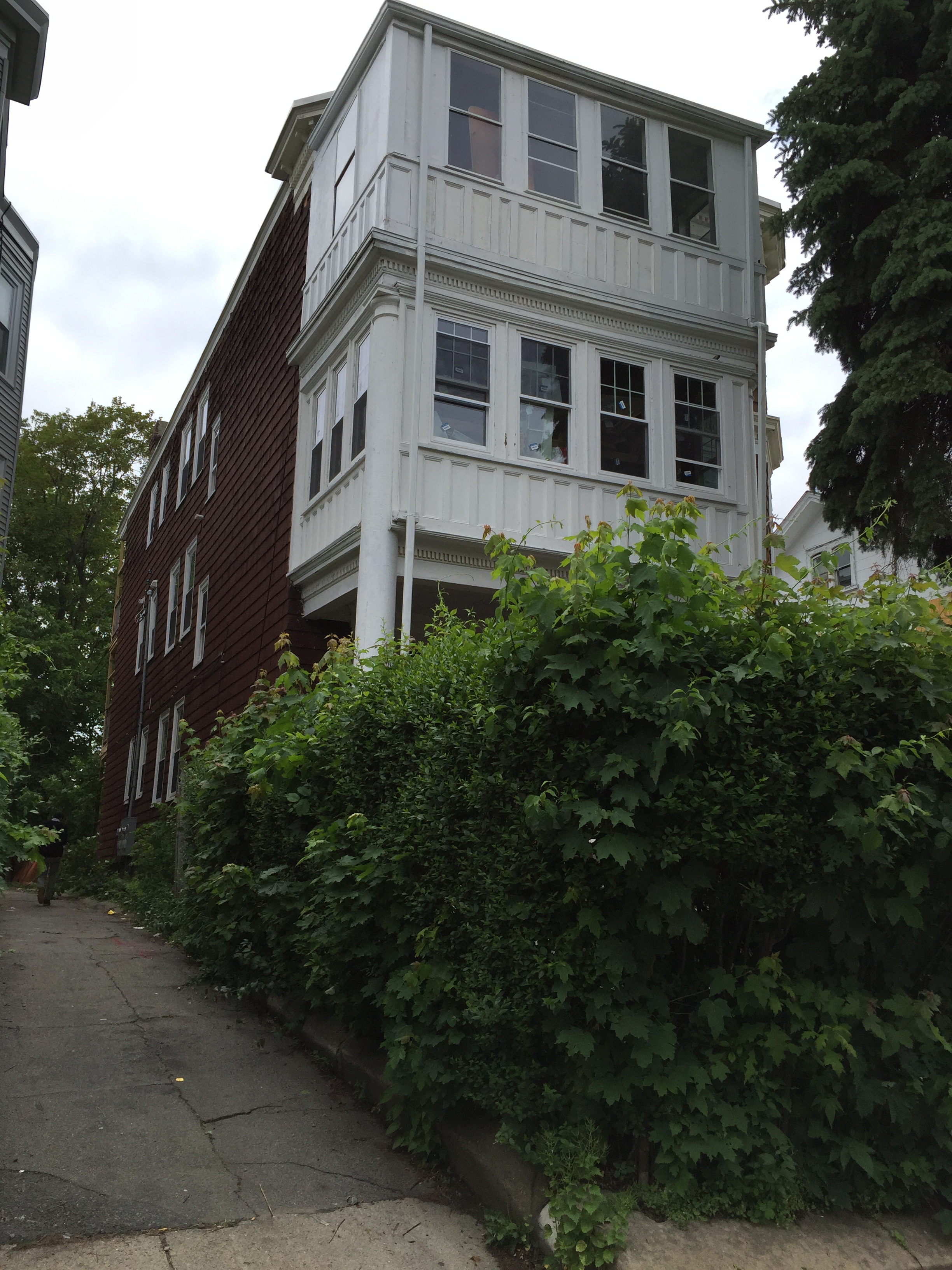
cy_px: 635
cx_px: 476
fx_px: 1063
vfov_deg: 61.7
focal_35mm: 29
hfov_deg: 48.2
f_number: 2.2
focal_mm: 4.15
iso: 32
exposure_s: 1/2326
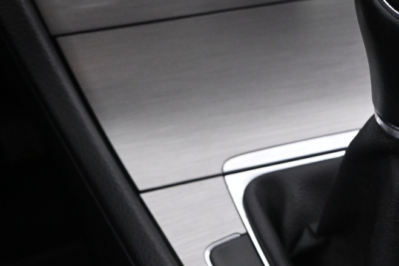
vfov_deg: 22.8
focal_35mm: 59
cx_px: 403
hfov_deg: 31.3
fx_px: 654
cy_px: 199
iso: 2500
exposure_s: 1/13
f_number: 5
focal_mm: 16
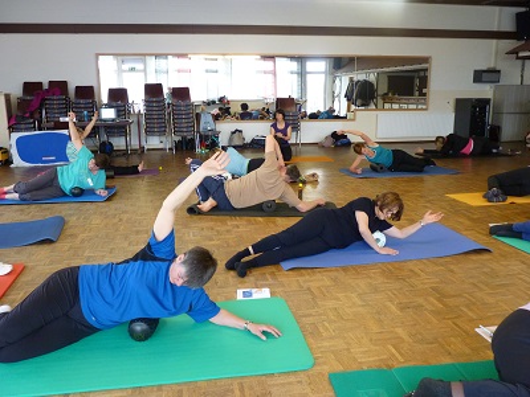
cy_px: 198
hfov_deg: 60.0
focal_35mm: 30
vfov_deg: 46.8
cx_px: 265
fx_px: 459
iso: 400
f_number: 3
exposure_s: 1/30
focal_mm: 5.4
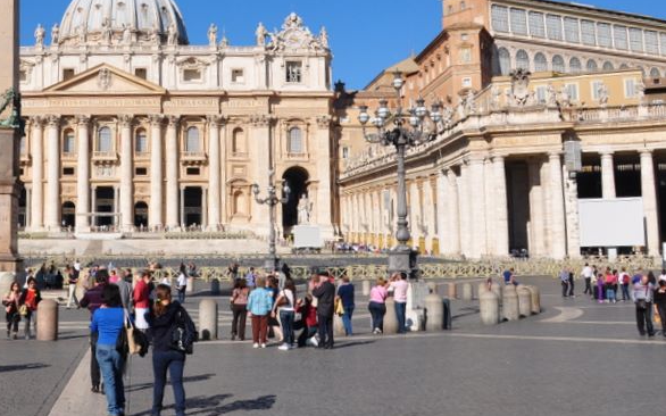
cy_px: 126
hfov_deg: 40.2
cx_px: 134
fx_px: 871
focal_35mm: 48
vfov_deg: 26.6
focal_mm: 18
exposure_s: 1/320
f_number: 10
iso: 200
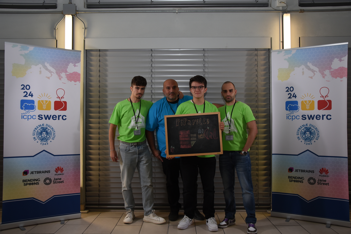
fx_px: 322
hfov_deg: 57.2
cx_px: 176
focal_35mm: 33
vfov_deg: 40.0
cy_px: 117
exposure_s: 1/80
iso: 400
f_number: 5
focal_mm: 22
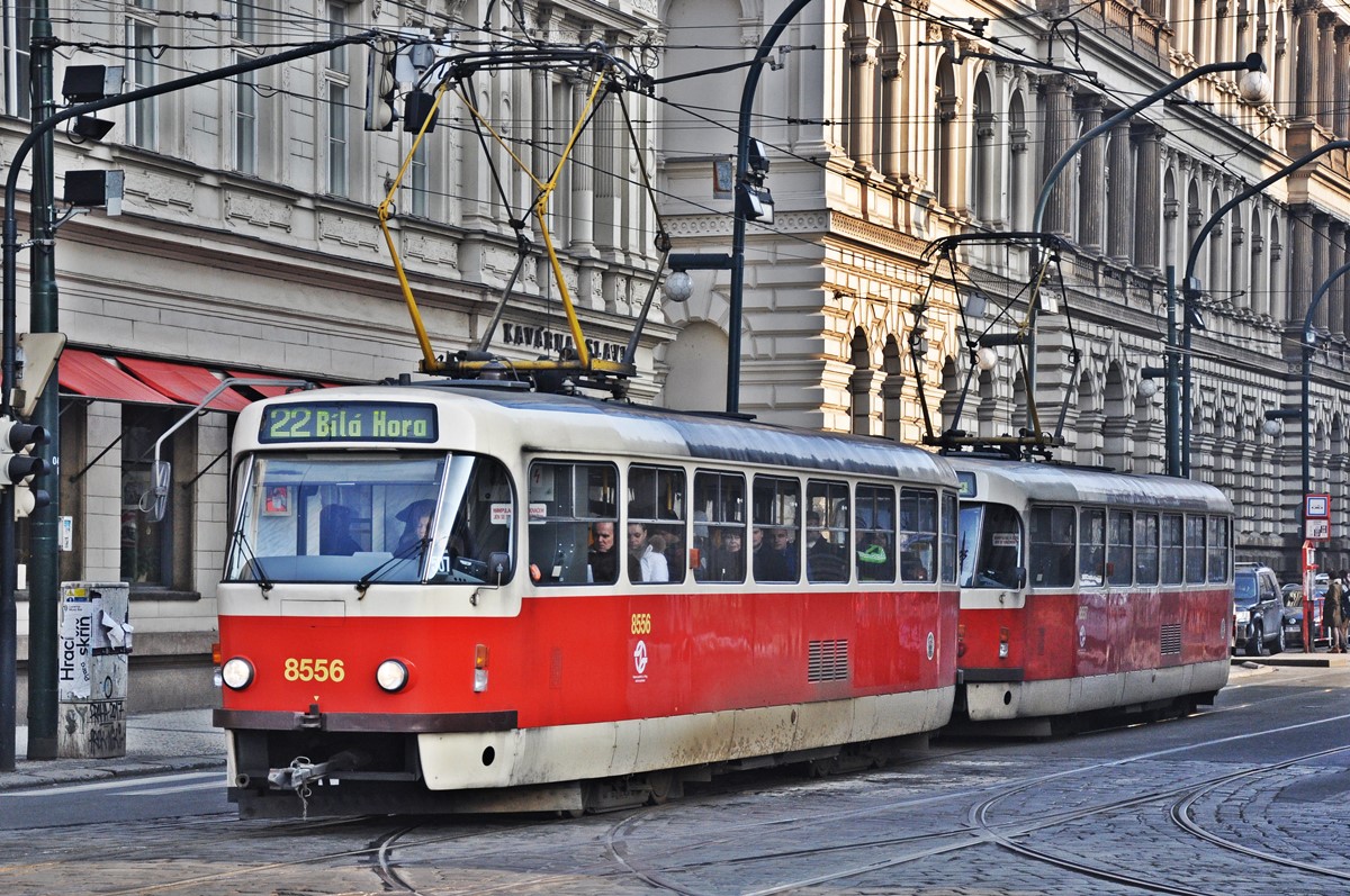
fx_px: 3258
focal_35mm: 87
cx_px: 675
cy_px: 448
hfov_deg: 23.4
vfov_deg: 15.7
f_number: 5
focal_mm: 58
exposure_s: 1/1000
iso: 640
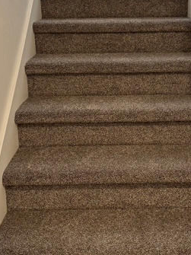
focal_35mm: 55
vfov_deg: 34.5
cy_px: 78
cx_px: 125
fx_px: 405
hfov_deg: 26.4
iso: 160
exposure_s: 1/60
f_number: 1.78
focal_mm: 6.76
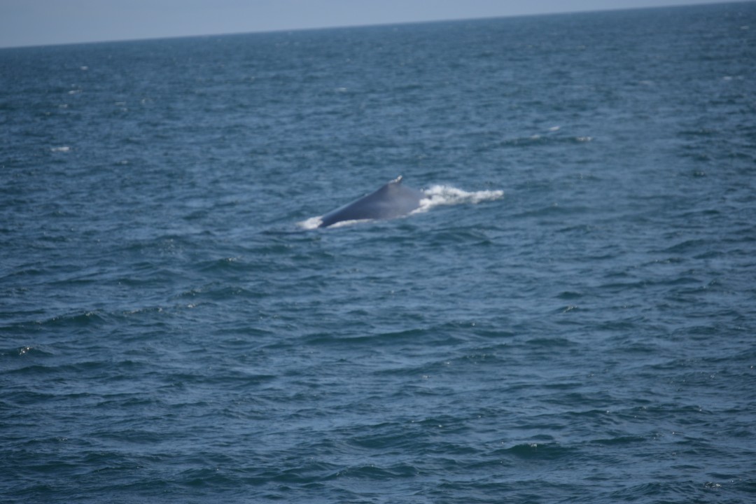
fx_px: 6300
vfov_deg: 4.6
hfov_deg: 6.9
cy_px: 252
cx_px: 378
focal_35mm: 300
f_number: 5.6
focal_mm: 200
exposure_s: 1/1600
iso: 200
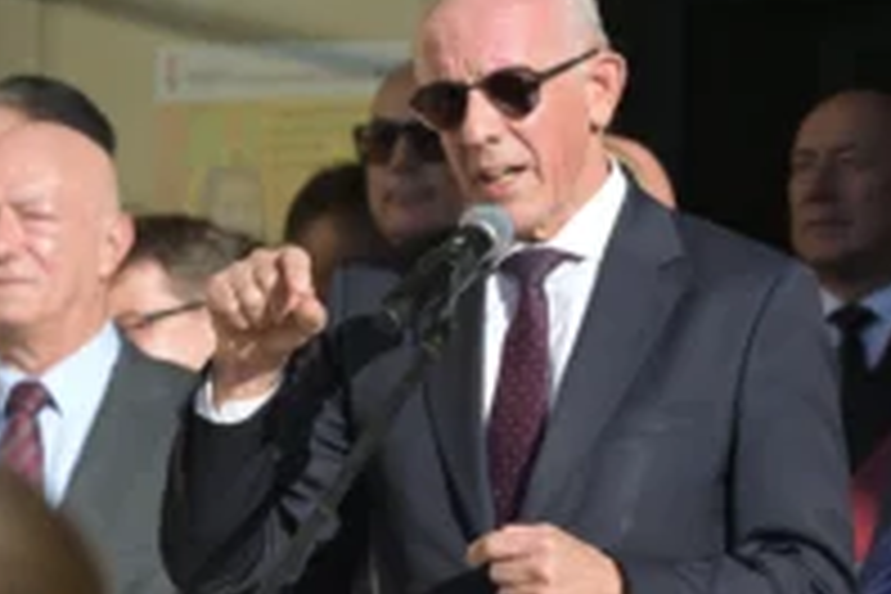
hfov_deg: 5.2
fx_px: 9825
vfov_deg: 3.5
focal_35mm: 397
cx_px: 590
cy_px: 482
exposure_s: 1/2500
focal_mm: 175
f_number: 7.1
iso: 800
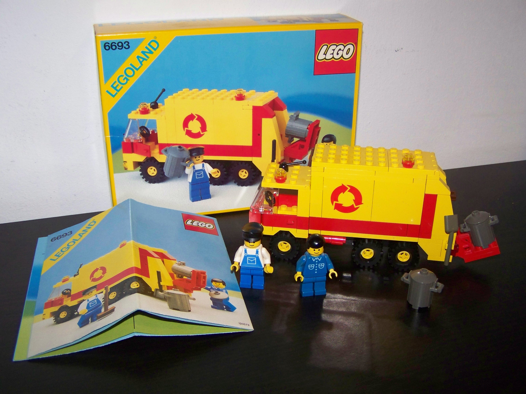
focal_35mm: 38
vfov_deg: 37.7
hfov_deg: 49.0
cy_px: 197
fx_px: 577
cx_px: 263
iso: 200
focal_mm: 6.3
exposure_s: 1/30
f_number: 2.8
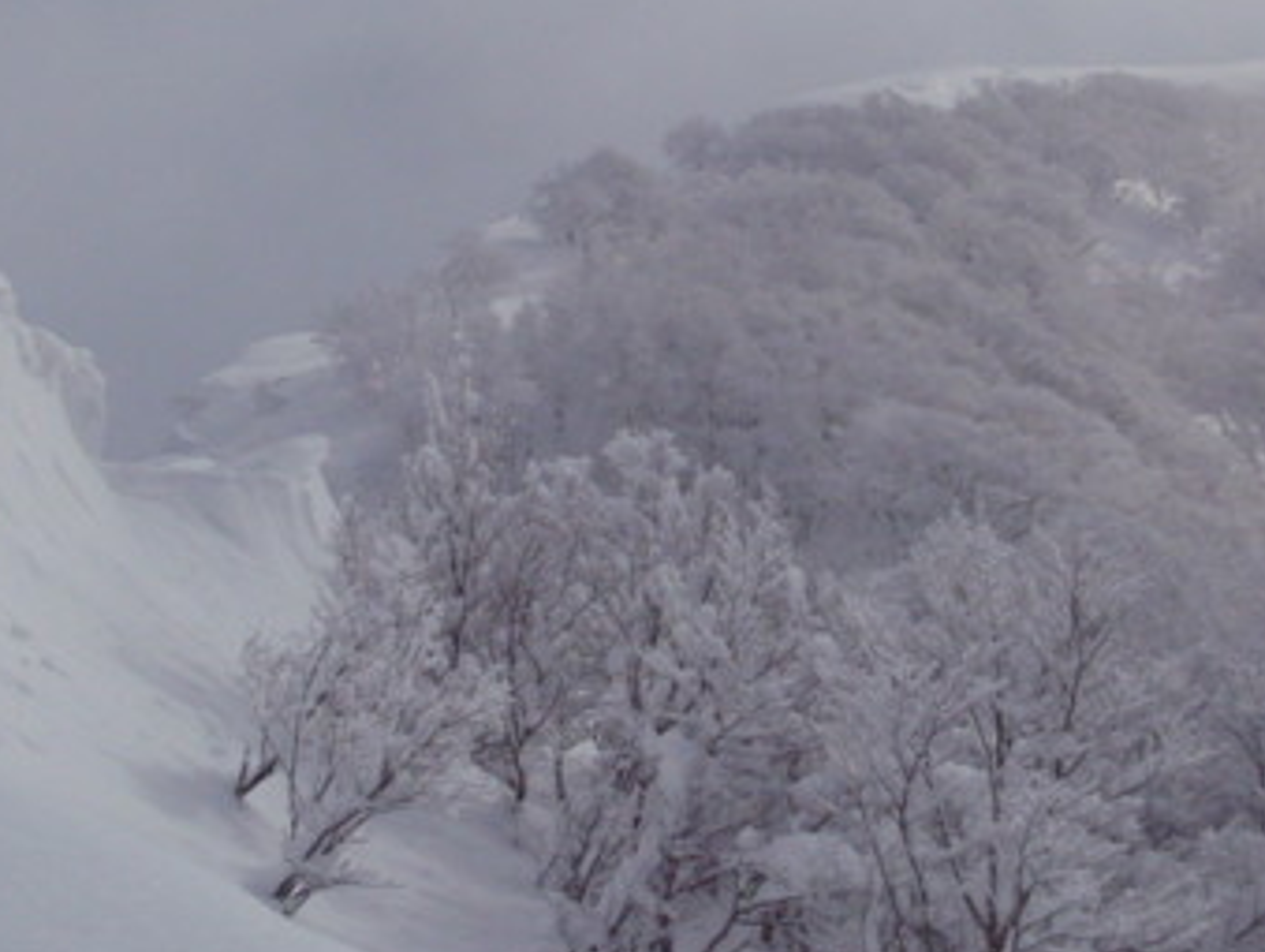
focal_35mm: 66
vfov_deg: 22.3
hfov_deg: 29.3
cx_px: 549
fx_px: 2414
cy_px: 422
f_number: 5
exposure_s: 1/2000
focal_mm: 5
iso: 64
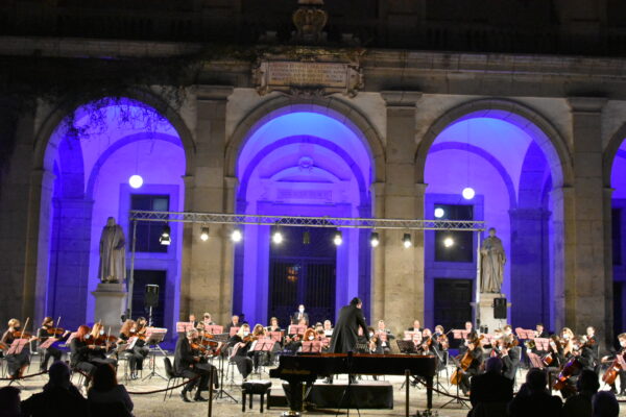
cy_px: 208
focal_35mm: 45
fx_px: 782
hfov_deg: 43.6
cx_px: 313
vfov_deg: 29.9
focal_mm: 30
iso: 12800
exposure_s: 1/100
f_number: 5
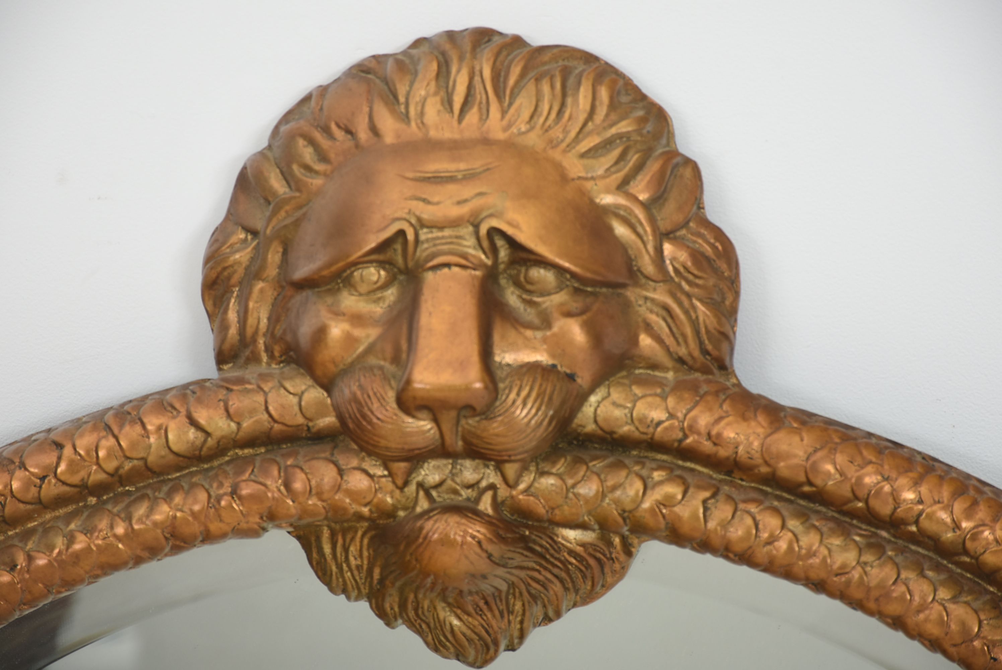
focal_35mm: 210
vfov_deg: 6.6
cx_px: 501
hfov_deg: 9.8
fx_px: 5849
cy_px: 335
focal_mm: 140
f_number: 9
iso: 200
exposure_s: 1/160
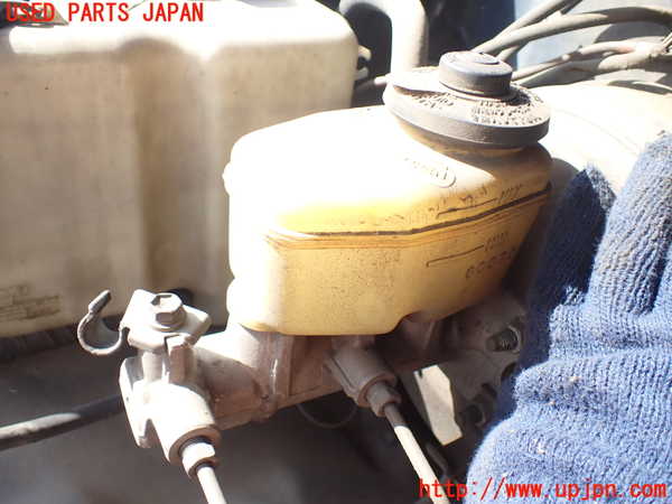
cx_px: 336
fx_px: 582
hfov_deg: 60.0
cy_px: 252
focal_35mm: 30
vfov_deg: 46.8
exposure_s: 1/200
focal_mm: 5.4
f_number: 2.3
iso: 100
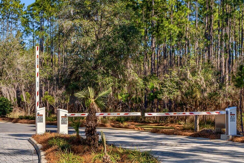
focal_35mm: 77
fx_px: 522
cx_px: 53
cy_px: 101
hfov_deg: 25.9
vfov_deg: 17.7
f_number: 10
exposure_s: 1/320
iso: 100
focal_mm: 24
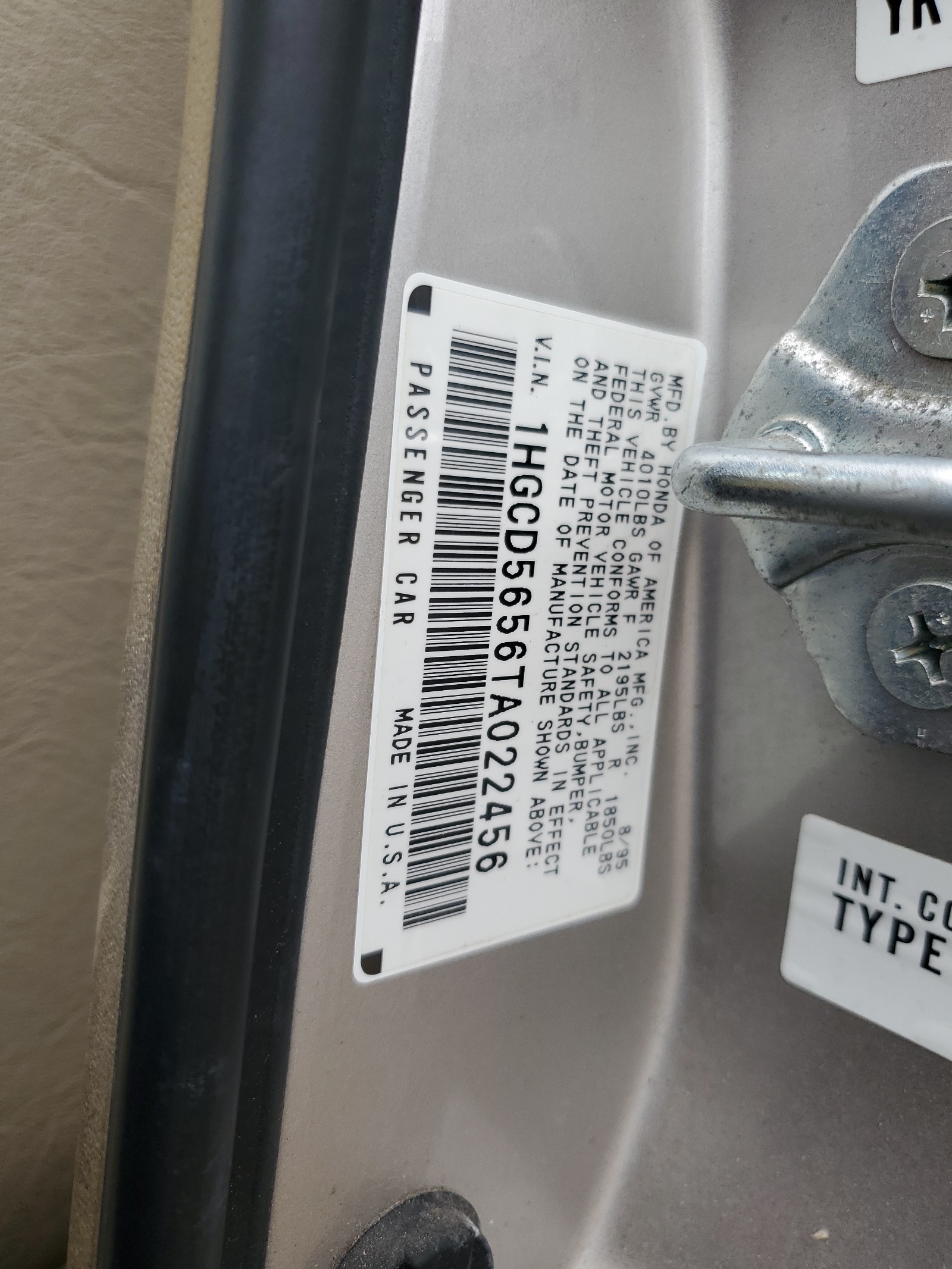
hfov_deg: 53.1
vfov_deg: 67.3
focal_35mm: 26
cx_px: 476
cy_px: 634
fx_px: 953
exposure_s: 1/526
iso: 50
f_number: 1.5
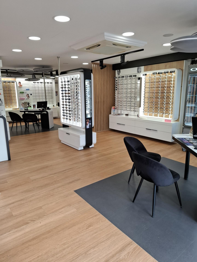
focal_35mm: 23
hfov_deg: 58.9
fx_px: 175
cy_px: 131
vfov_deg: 73.9
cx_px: 98
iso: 50
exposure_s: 1/107
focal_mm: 5.54
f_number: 1.8
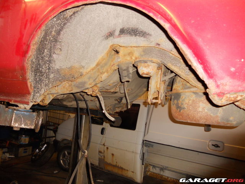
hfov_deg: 65.3
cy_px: 92
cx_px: 122
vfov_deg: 51.4
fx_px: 191
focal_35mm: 27
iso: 200
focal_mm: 4.9
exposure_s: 1/25
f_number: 3.2
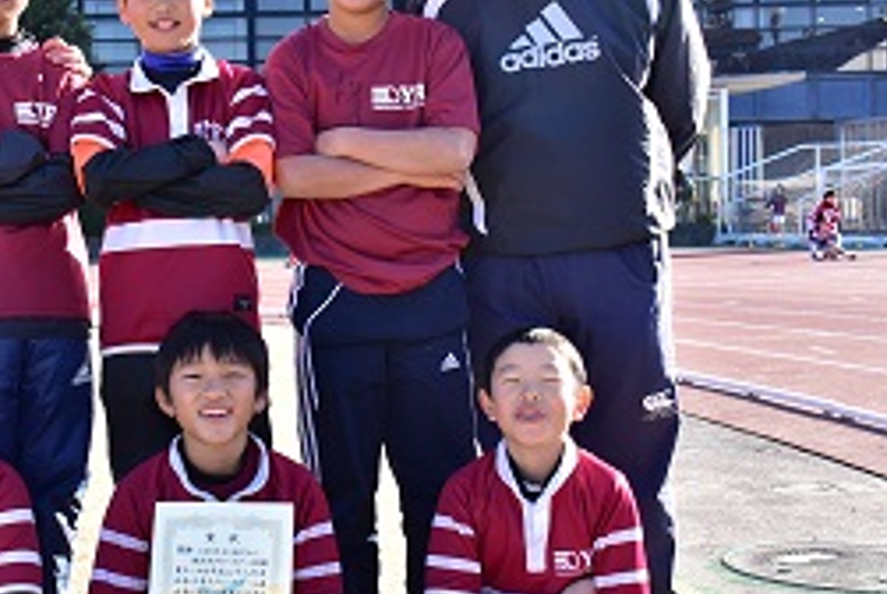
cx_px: 256
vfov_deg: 18.2
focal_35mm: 75
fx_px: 1850
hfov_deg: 26.7
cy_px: 272
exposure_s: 1/160
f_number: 6.3
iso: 125
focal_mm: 28
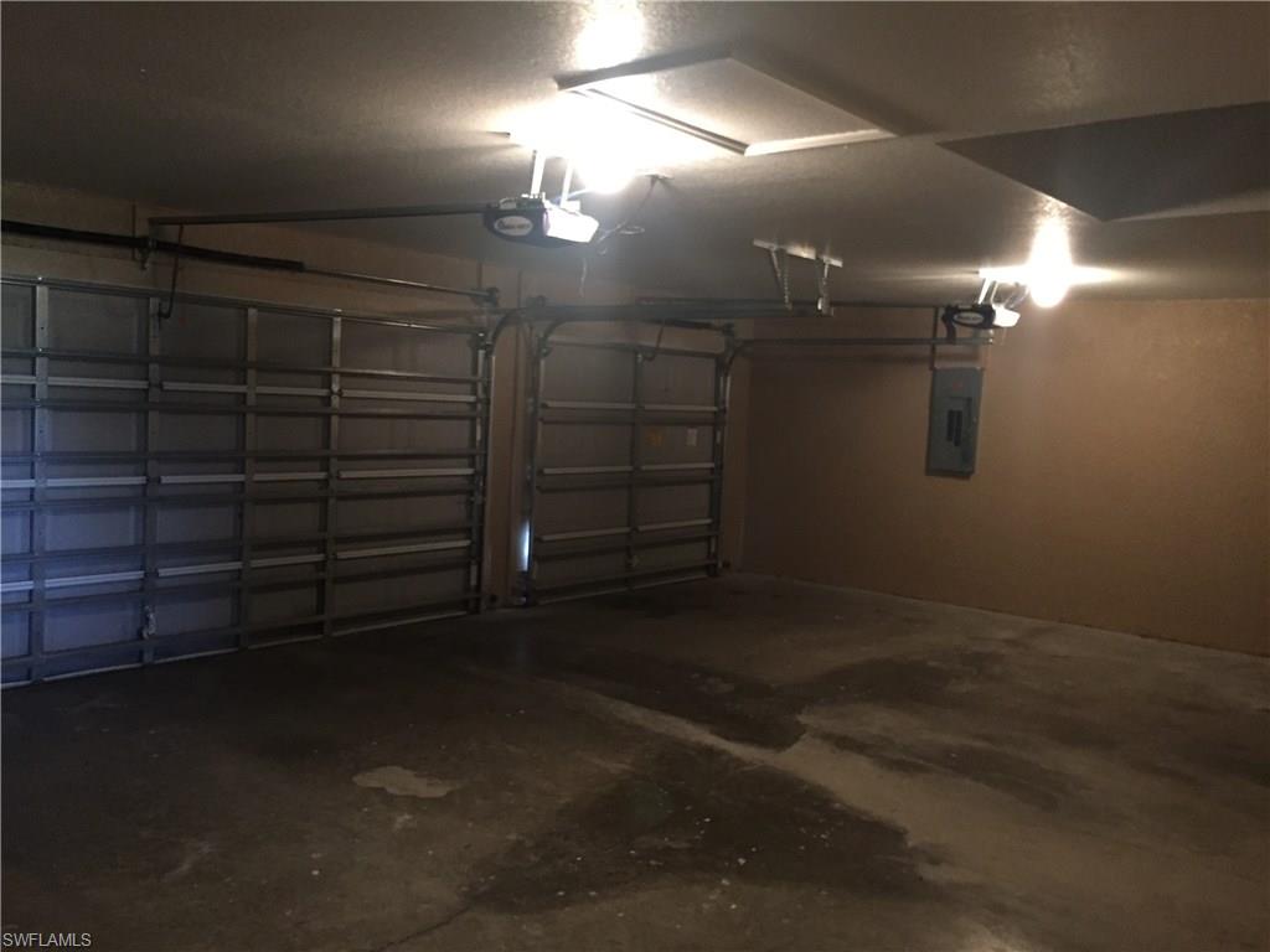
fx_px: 1064
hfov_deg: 61.7
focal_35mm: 29
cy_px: 476
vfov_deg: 48.2
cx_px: 635
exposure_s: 1/15
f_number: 2.2
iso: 250
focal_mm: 4.15
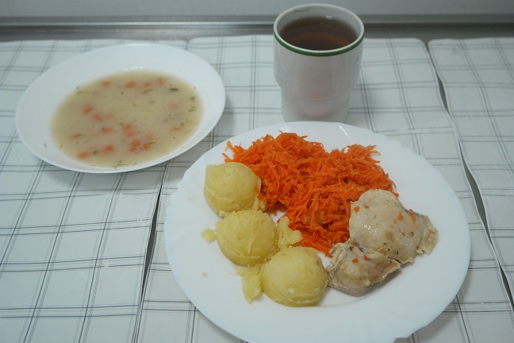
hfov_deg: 47.4
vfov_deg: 32.6
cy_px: 172
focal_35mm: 41
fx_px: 585
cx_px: 257
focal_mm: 27
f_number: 4.5
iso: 1600
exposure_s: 1/250
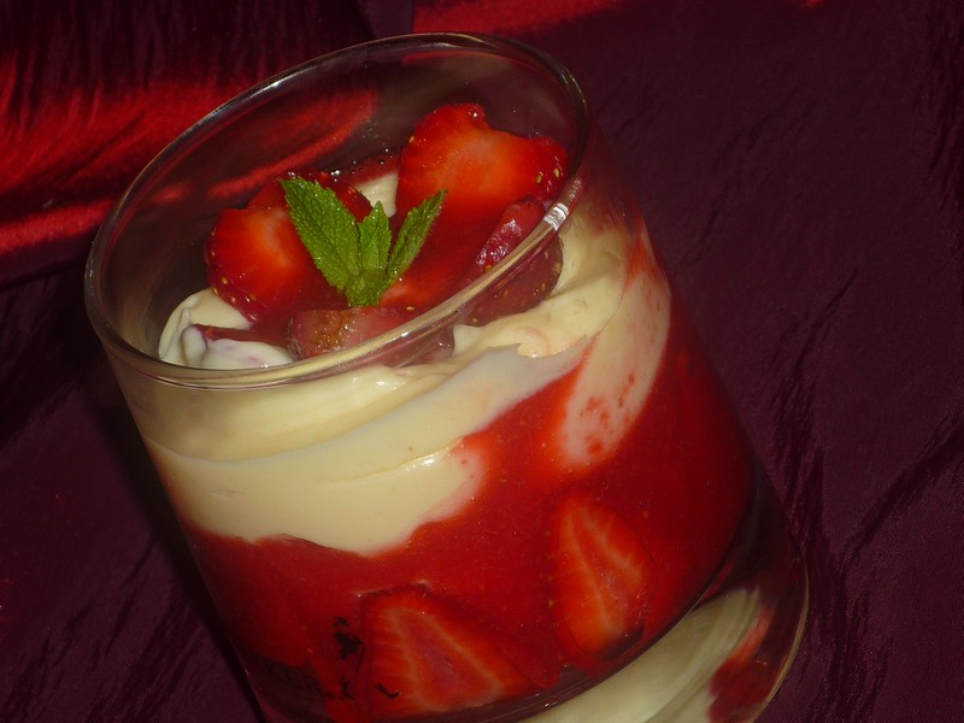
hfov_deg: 13.2
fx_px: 4177
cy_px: 362
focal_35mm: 150
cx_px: 482
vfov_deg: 9.9
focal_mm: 18.6
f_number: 5.8
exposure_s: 1/60
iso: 100
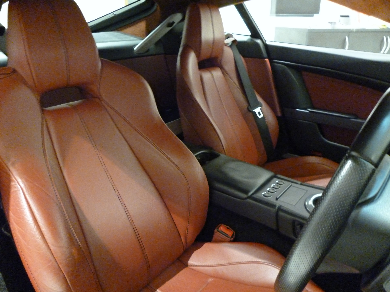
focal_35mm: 28
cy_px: 146
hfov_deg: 63.4
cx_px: 195
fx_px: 315
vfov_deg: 49.7
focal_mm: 5
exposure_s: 1/8
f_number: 3.1
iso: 800
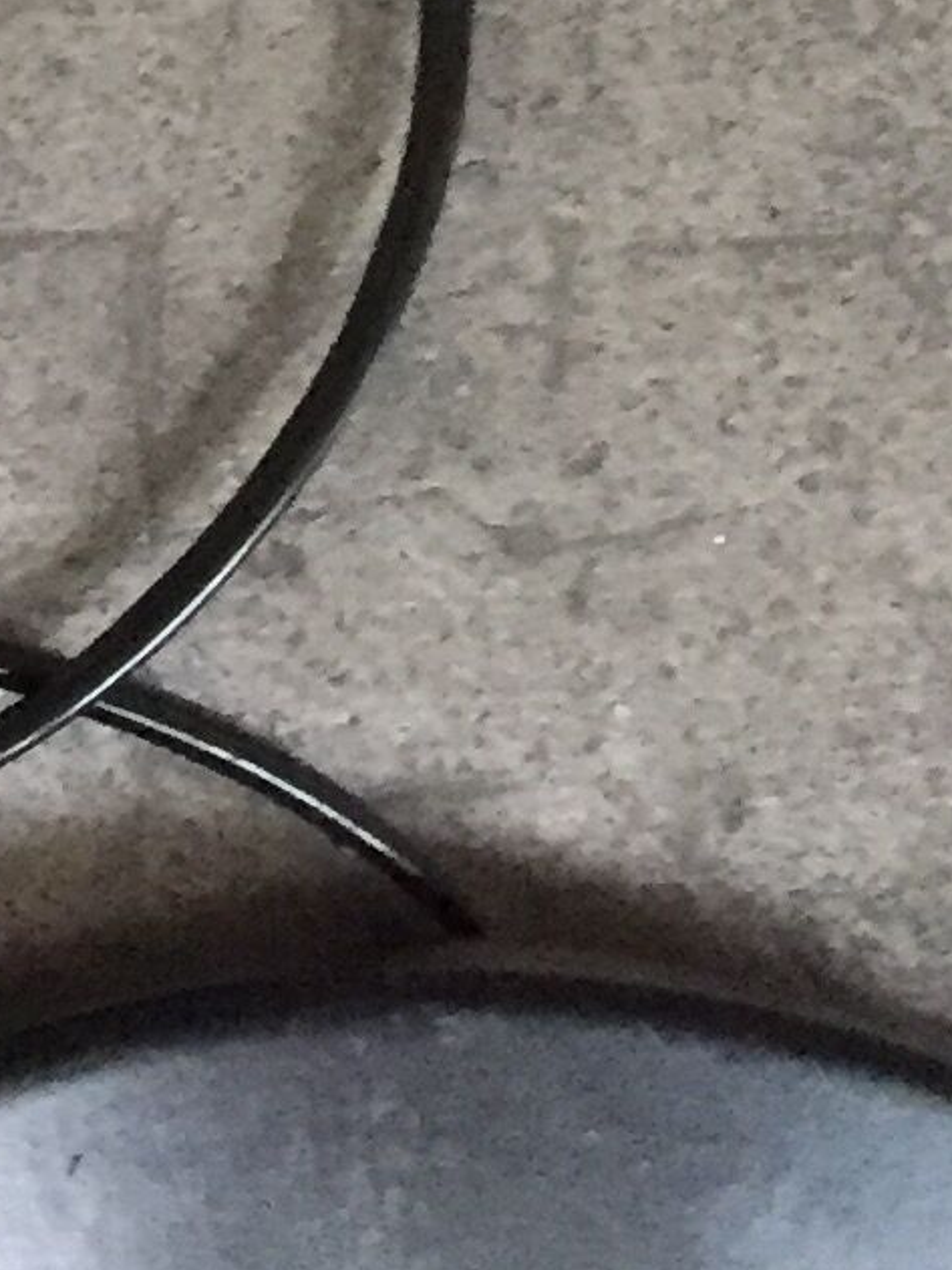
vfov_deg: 11.8
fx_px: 5502
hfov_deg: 8.8
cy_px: -1266
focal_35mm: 150
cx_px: -1489
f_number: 2.2
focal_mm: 4.15
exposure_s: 1/33
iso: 250
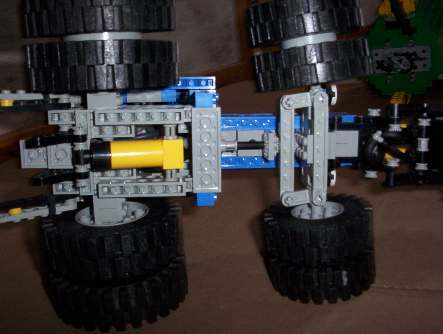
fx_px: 500
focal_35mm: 39
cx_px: 222
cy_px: 167
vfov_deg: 37.0
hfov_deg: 47.8
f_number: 4.5
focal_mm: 6
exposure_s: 1/30
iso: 140
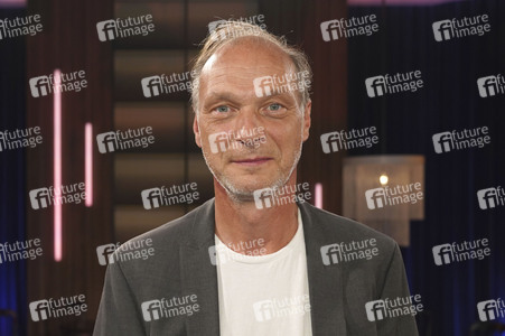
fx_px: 645
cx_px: 252
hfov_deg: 42.8
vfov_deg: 29.2
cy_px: 168
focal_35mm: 46
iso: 1600
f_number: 5
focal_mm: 46
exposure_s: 1/200
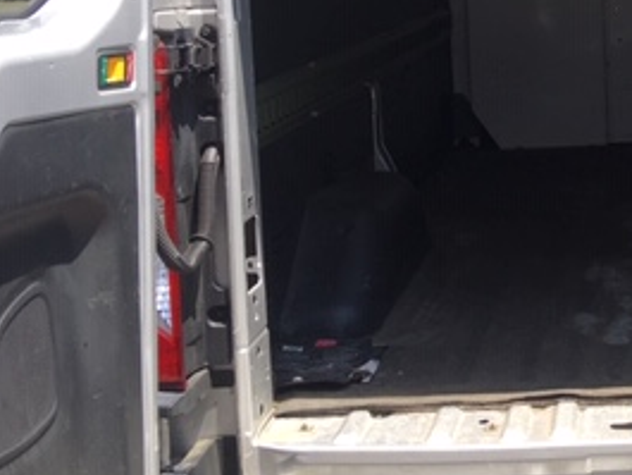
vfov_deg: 20.6
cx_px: 661
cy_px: 38
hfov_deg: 26.0
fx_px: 1279
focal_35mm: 70
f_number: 2.2
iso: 25
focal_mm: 4.15
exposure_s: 1/519
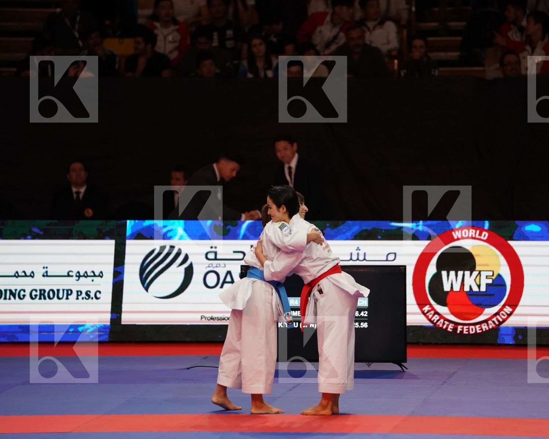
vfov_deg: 6.8
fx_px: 3672
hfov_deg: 8.5
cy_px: 219
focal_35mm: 226
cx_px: 313
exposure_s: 1/500
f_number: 2.8
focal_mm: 200
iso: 2500
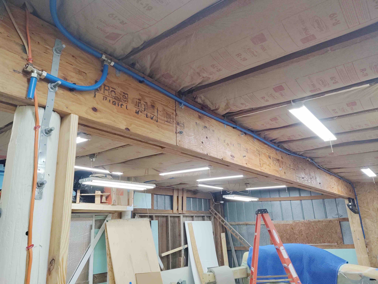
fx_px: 295
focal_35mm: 27
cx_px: 189
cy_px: 142
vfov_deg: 51.4
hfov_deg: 65.3
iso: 100
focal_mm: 4.75
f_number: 1.7
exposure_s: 1/122
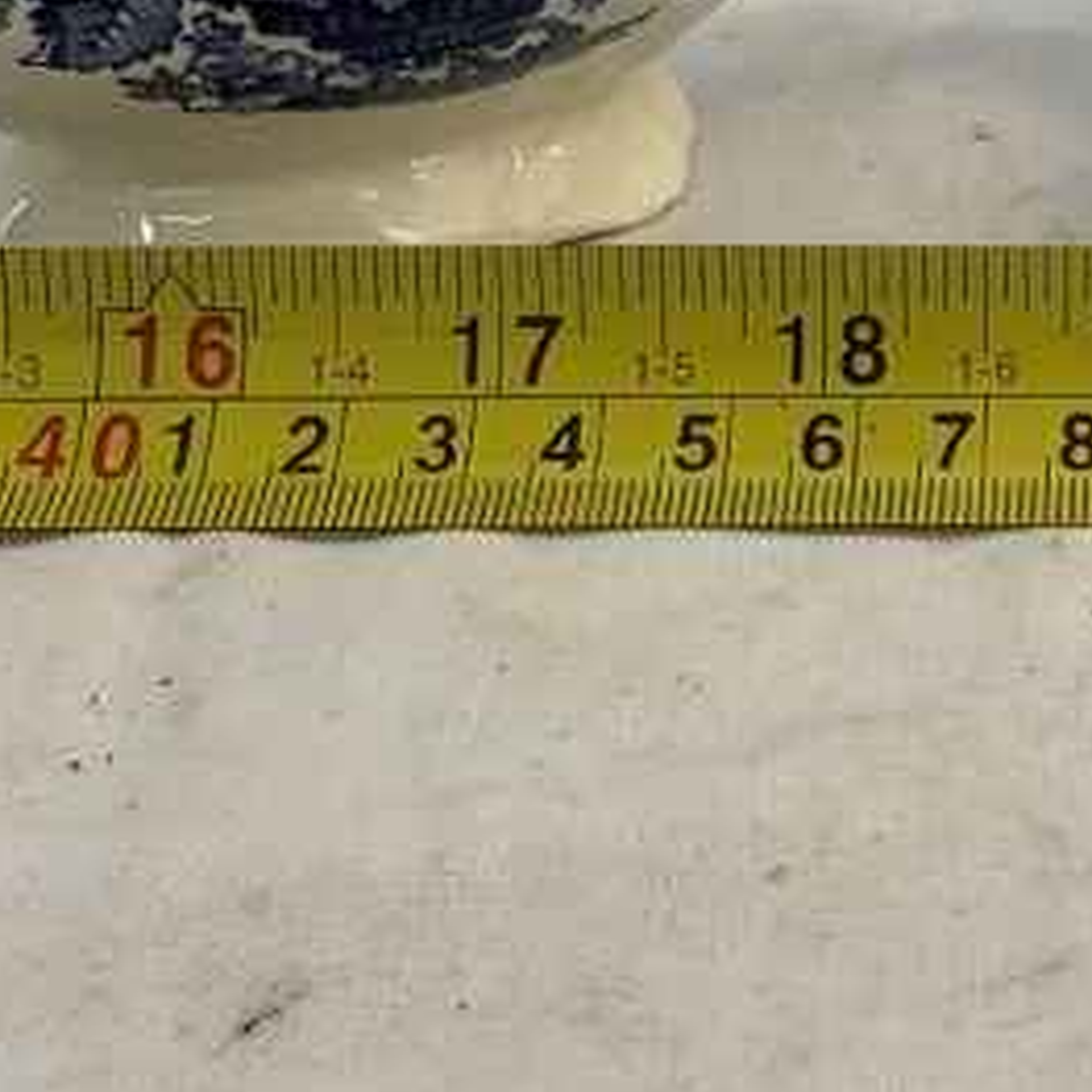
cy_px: -220
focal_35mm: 111
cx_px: 1264
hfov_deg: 15.2
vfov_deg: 15.1
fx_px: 3962
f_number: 2.4
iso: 64
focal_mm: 3.3
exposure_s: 1/60
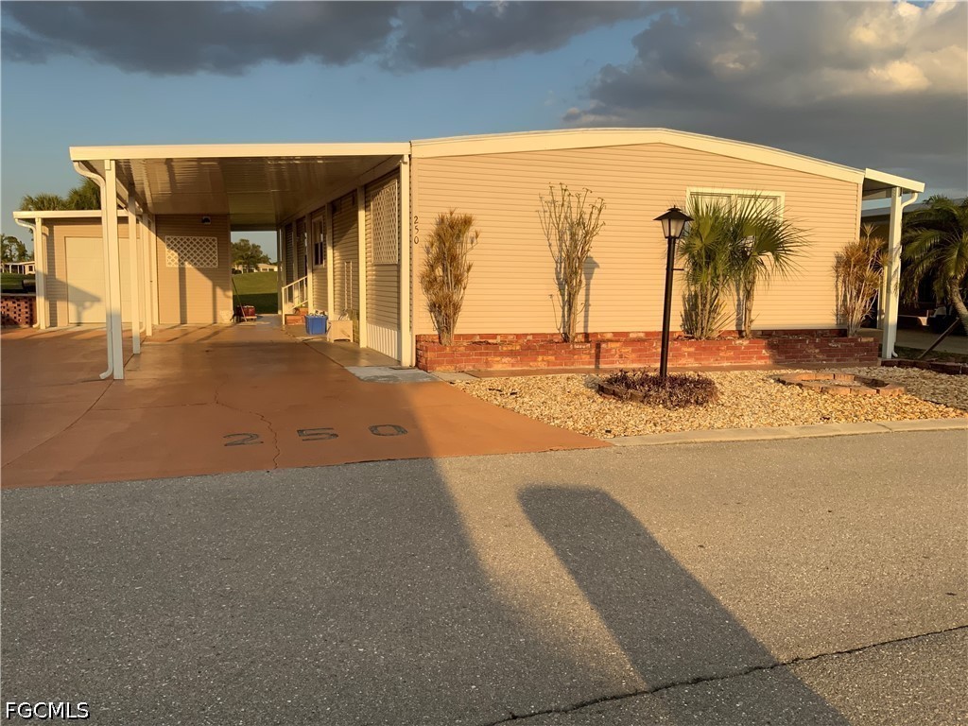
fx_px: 811
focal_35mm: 29
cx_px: 484
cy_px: 363
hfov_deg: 61.7
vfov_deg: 48.2
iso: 16
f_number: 1.8
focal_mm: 3
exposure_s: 1/1342
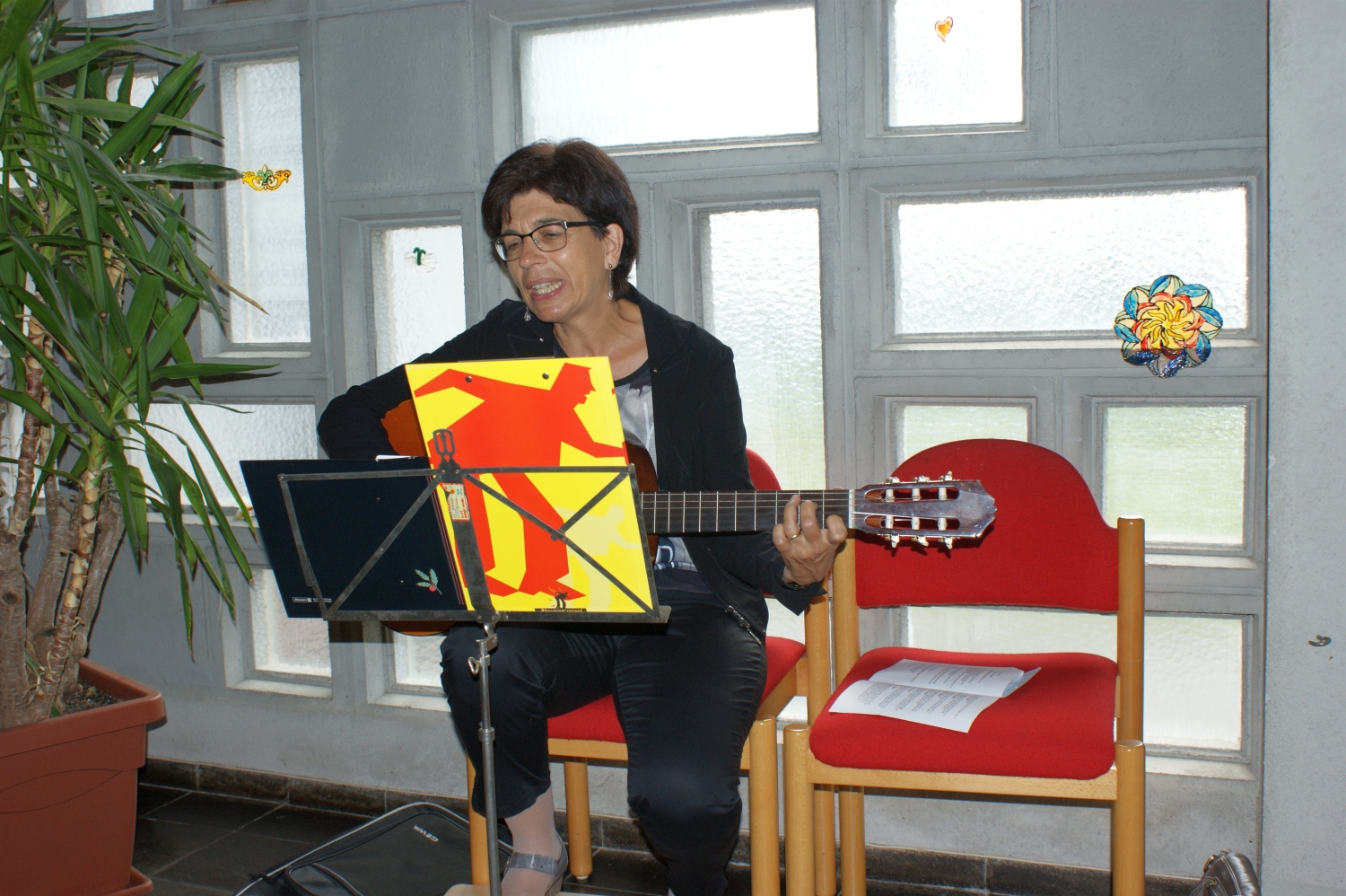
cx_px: 673
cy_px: 448
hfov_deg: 49.6
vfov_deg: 34.2
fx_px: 1457
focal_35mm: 39
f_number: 6.3
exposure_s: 1/100
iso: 250
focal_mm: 26
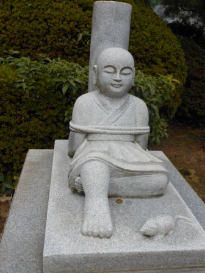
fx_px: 261
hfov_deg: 42.9
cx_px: 102
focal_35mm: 33
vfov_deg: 55.4
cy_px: 136
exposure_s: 1/320
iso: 80
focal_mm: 5.9
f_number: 4
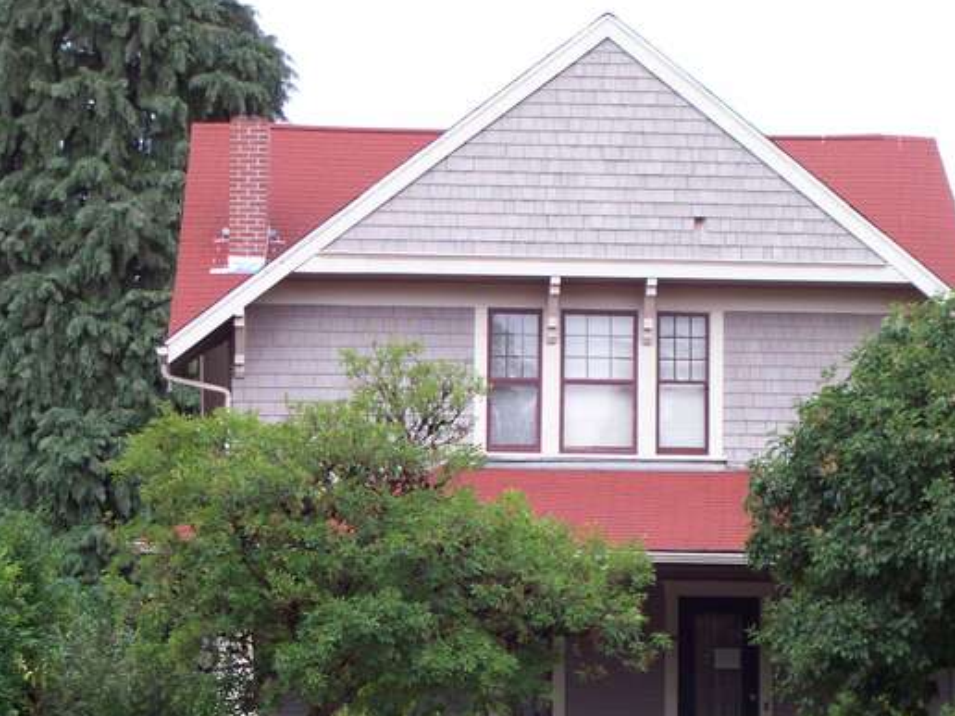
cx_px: 526
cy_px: 525
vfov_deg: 12.1
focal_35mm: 122
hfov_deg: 16.1
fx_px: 3366
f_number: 4
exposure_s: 1/150
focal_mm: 13.5
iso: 80
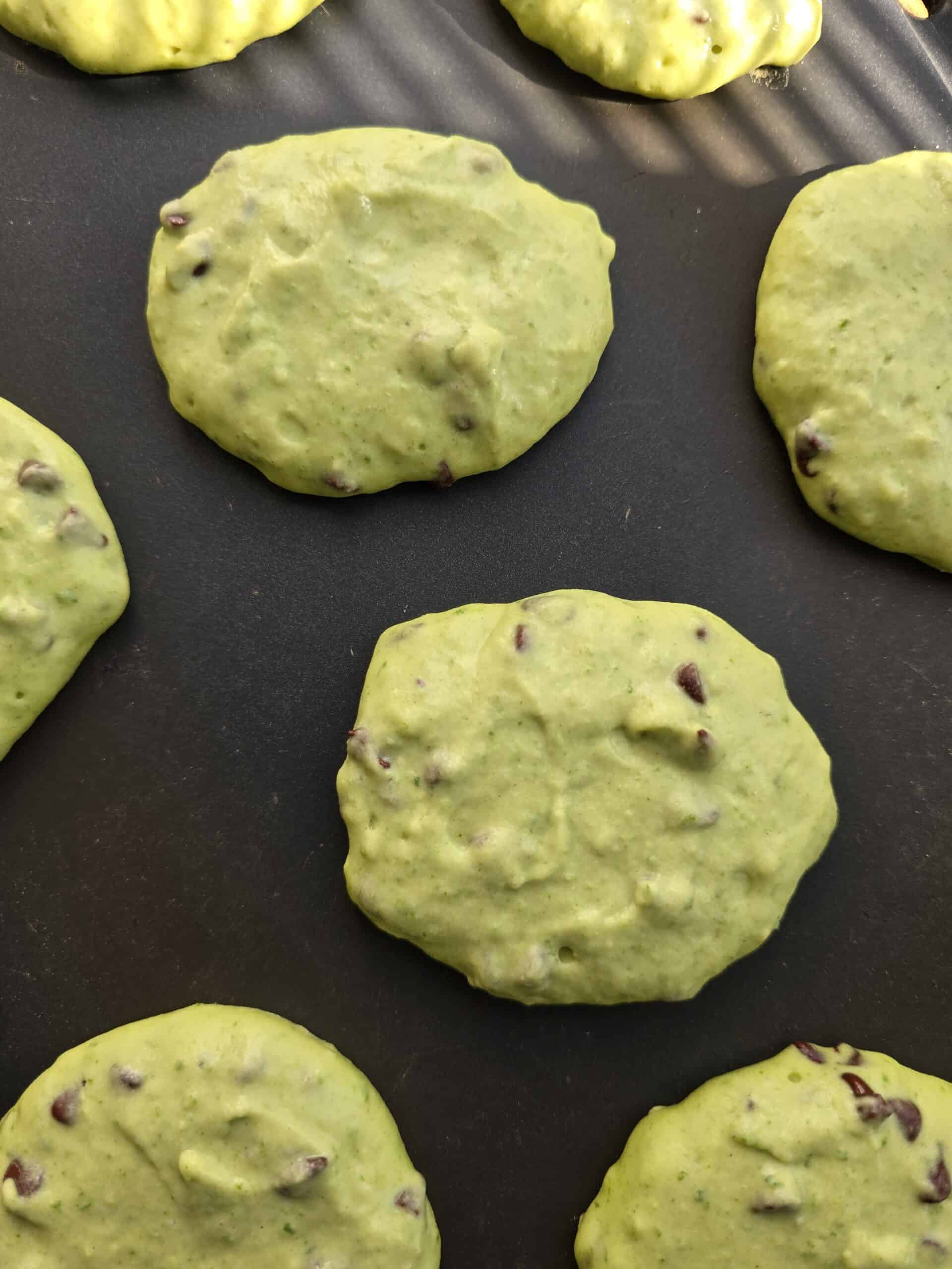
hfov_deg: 58.9
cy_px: 634
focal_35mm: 23
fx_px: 843
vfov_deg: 73.9
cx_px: 476
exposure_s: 1/180
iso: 64
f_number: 1.7
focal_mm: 6.3
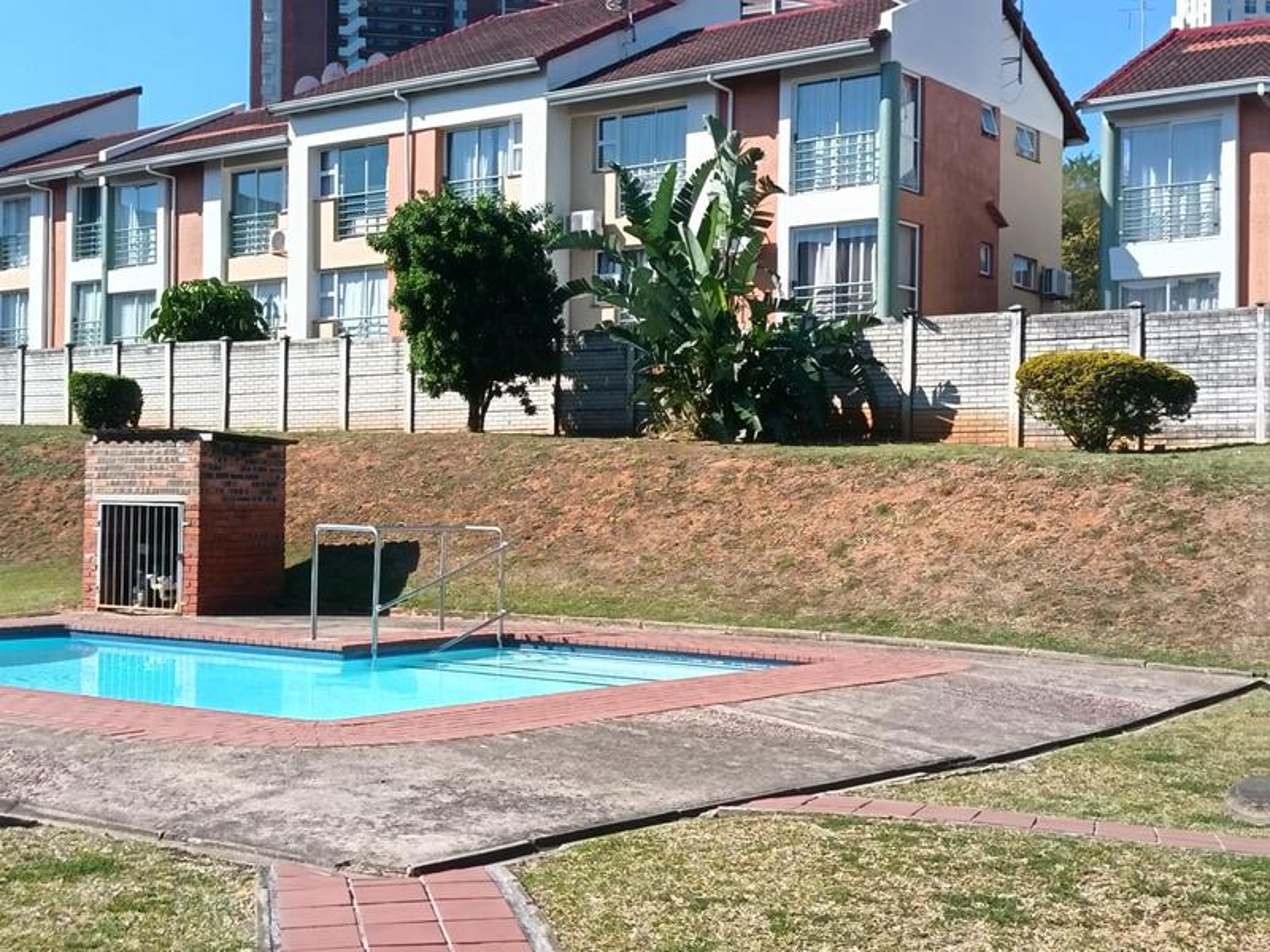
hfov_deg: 39.7
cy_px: 476
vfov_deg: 30.3
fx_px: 1761
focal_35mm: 48
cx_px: 635
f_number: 1.75
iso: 100
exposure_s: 1/341
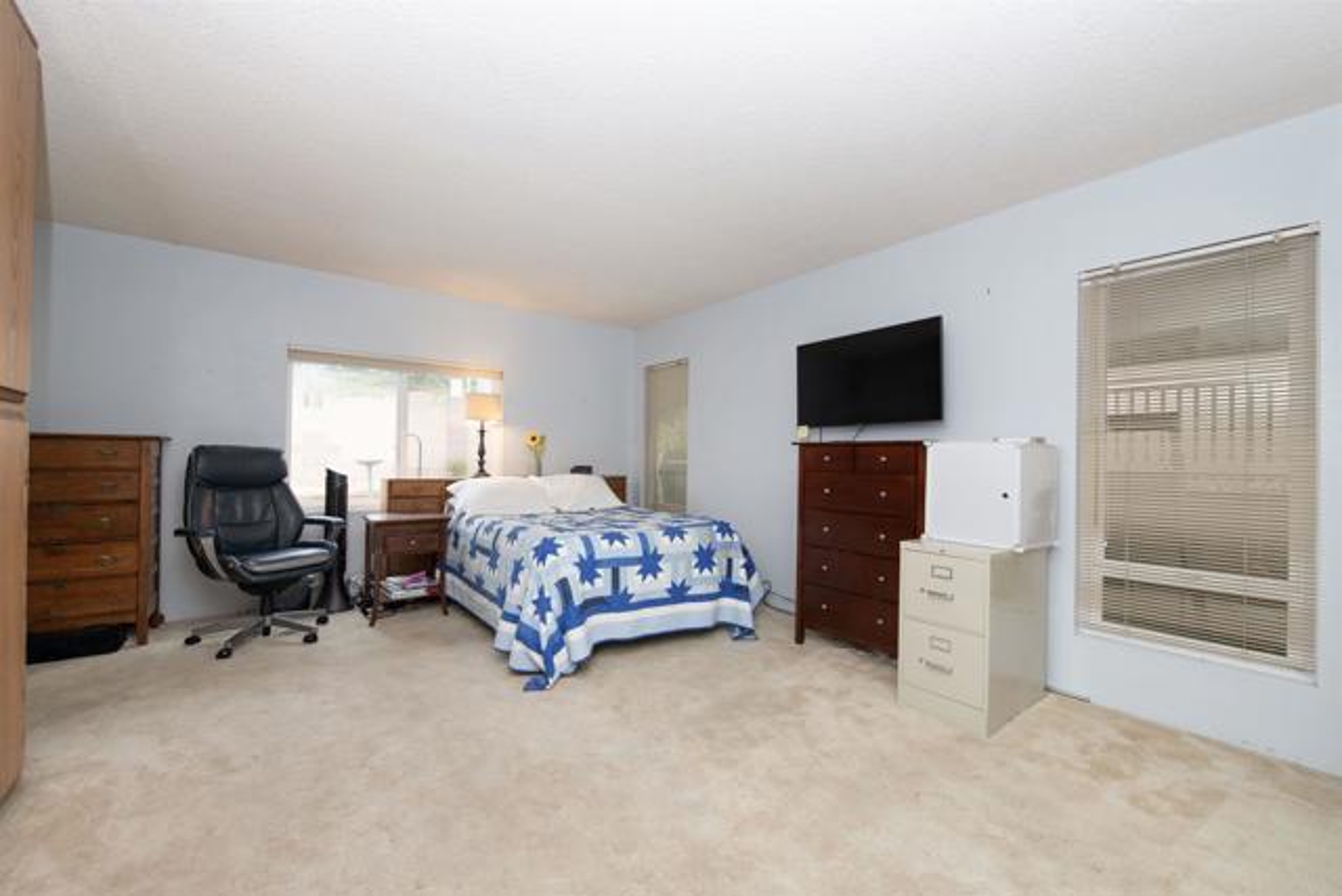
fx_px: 522
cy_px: 448
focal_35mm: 14
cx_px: 671
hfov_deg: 104.2
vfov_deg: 81.2
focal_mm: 14
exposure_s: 1/40
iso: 320
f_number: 7.1
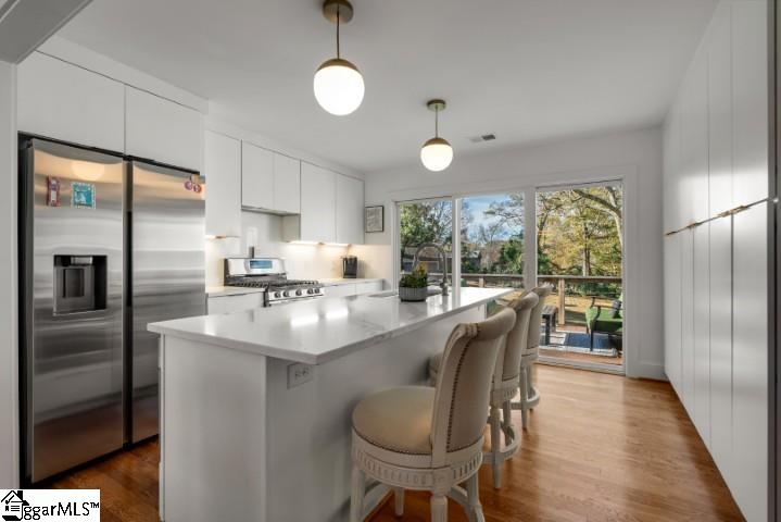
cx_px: 390
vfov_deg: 73.8
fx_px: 347
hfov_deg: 96.7
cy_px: 261
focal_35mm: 16
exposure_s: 1/8
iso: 200
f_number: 8
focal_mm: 16
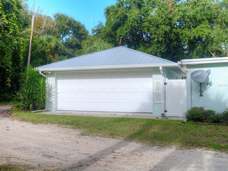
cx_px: 114
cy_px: 86
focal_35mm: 40
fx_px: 263
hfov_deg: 46.8
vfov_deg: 36.0
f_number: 8
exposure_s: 1/1000
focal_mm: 20
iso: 200
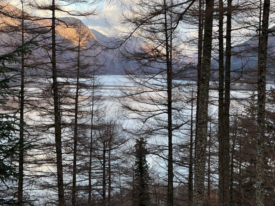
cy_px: 103
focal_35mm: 77
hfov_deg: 25.3
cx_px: 138
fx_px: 612
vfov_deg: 19.1
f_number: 2.8
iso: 50
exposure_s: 1/121
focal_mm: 9
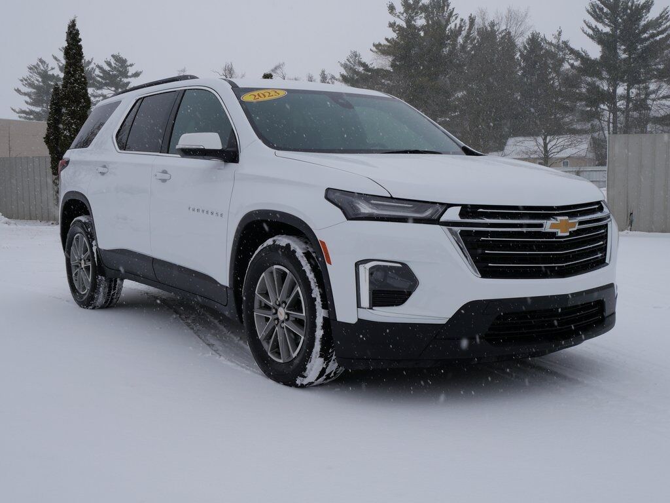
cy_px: 252
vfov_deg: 34.3
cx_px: 335
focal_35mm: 42
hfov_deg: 44.8
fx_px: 813
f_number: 8
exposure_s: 1/320
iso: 200
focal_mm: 21
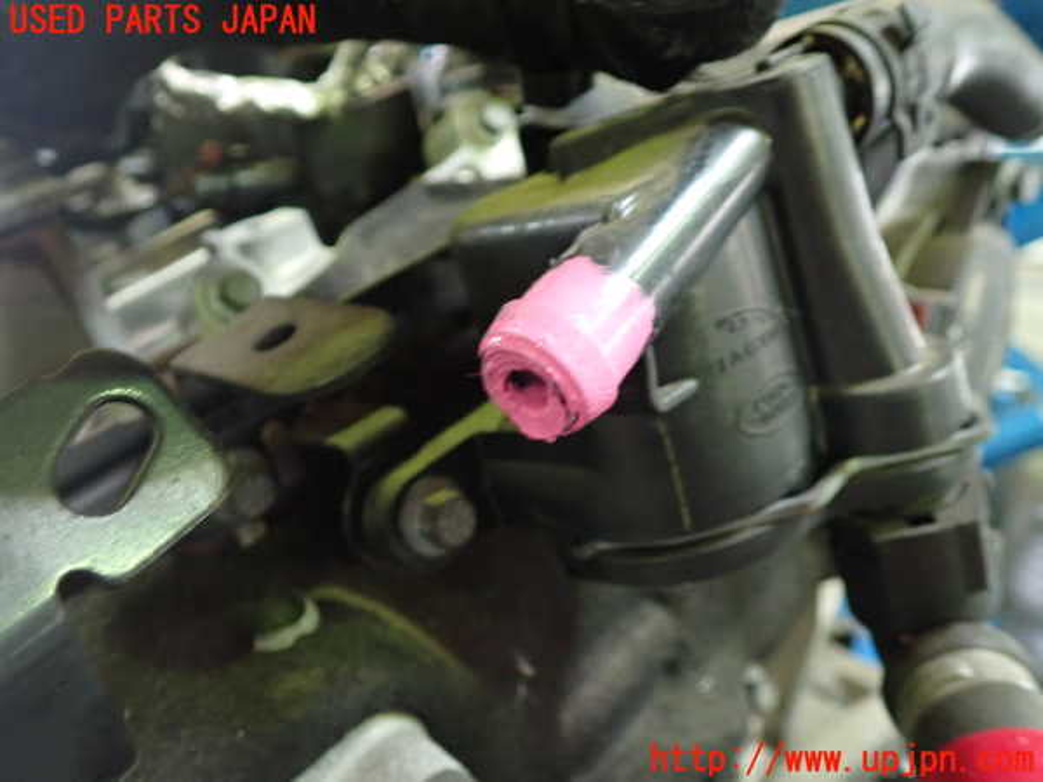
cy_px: 391
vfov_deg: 46.8
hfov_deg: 60.0
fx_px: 904
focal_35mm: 30
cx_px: 522
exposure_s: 1/15
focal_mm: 5.4
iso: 800
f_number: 2.3
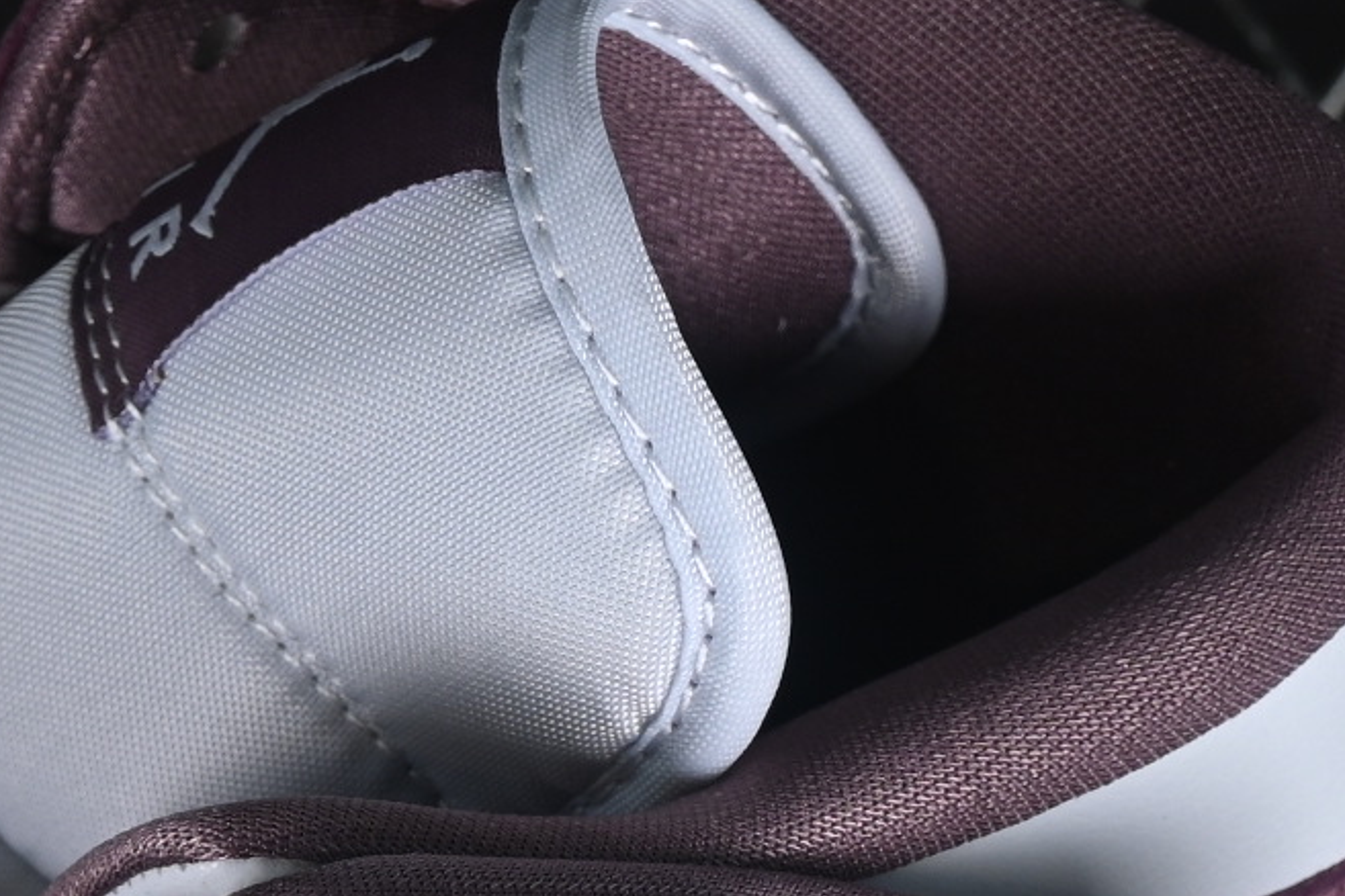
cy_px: 1602
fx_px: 11880
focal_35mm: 318
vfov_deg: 4.3
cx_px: -92
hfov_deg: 6.5
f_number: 7.1
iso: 160
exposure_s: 1/60
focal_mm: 50
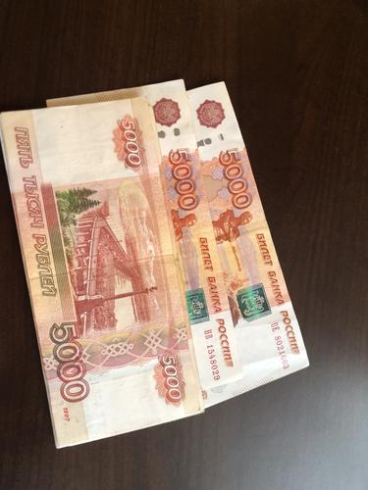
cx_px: 184
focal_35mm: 28
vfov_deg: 63.4
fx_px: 397
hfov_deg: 49.7
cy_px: 245
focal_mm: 3.99
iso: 50
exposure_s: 1/17
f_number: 1.8
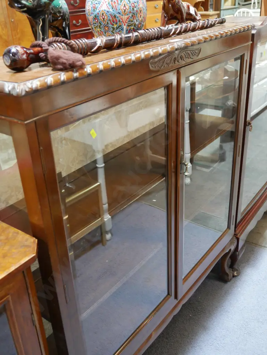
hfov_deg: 37.8
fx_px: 390
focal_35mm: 38
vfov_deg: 49.0
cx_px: 134
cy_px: 178
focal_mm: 19
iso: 1600
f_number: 4.1
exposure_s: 1/60
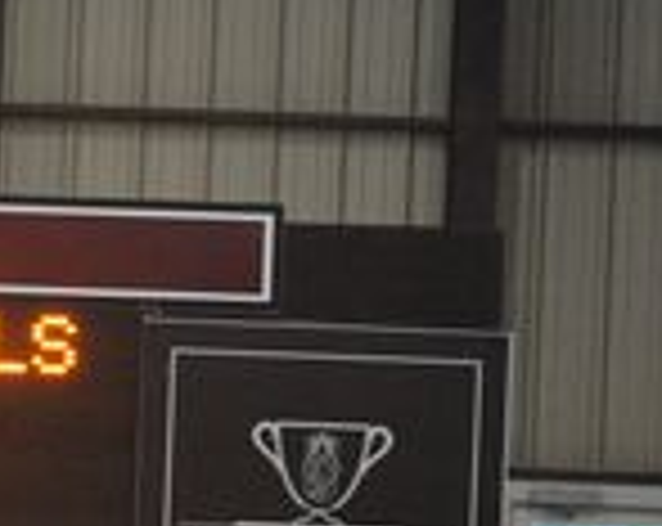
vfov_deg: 1.9
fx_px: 16014
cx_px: -513
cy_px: 477
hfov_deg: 2.4
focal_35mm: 819
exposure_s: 1/400
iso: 6400
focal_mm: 200
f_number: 2.8
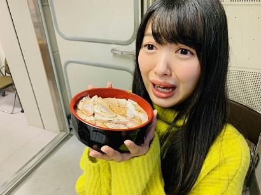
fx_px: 196
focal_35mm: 26
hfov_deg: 67.3
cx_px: 130
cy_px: 98
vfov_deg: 53.0
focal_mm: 4.2
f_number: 1.8
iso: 200
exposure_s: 1/50
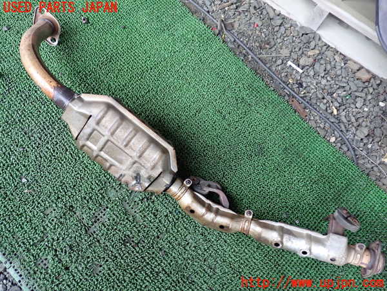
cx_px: 194
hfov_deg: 60.0
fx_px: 335
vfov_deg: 46.8
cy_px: 146
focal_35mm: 30
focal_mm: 5.4
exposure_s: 1/30
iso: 640
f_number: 2.3
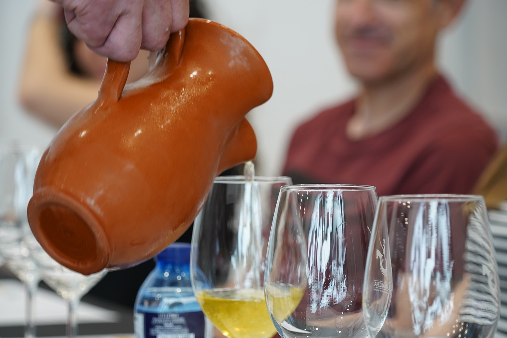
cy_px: 169
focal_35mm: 141
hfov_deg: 14.6
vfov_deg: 9.7
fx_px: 1986
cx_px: 254
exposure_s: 1/30
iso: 1000
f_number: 6.3
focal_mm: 141
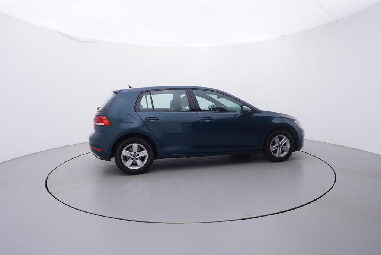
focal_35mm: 22
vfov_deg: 56.2
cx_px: 190
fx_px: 238
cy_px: 128
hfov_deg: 77.3
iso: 200
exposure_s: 1/80
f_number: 5
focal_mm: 15
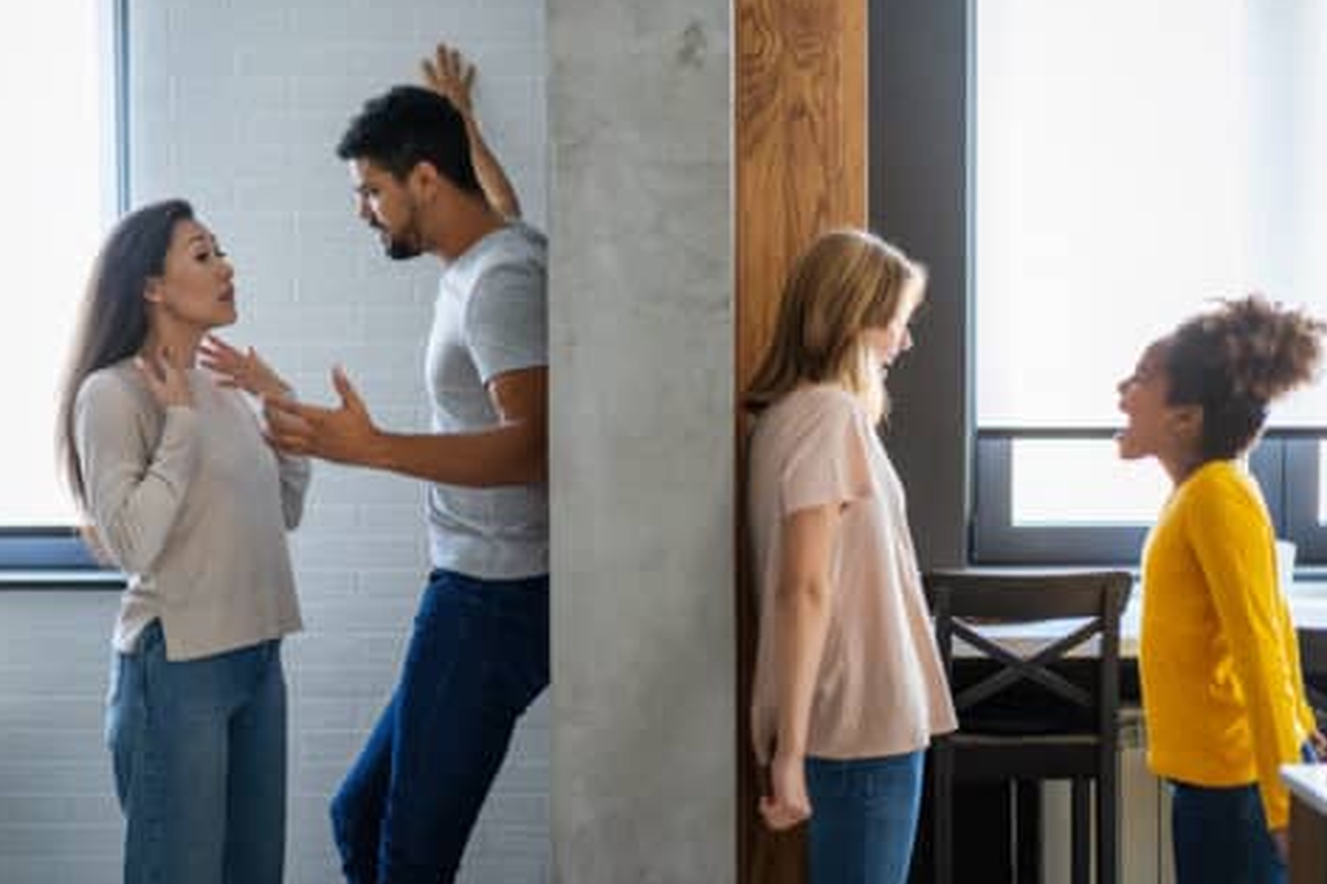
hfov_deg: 35.6
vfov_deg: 24.2
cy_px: 436
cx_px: 662
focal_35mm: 56
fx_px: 2064
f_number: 1.8
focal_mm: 55
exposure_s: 1/320
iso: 800
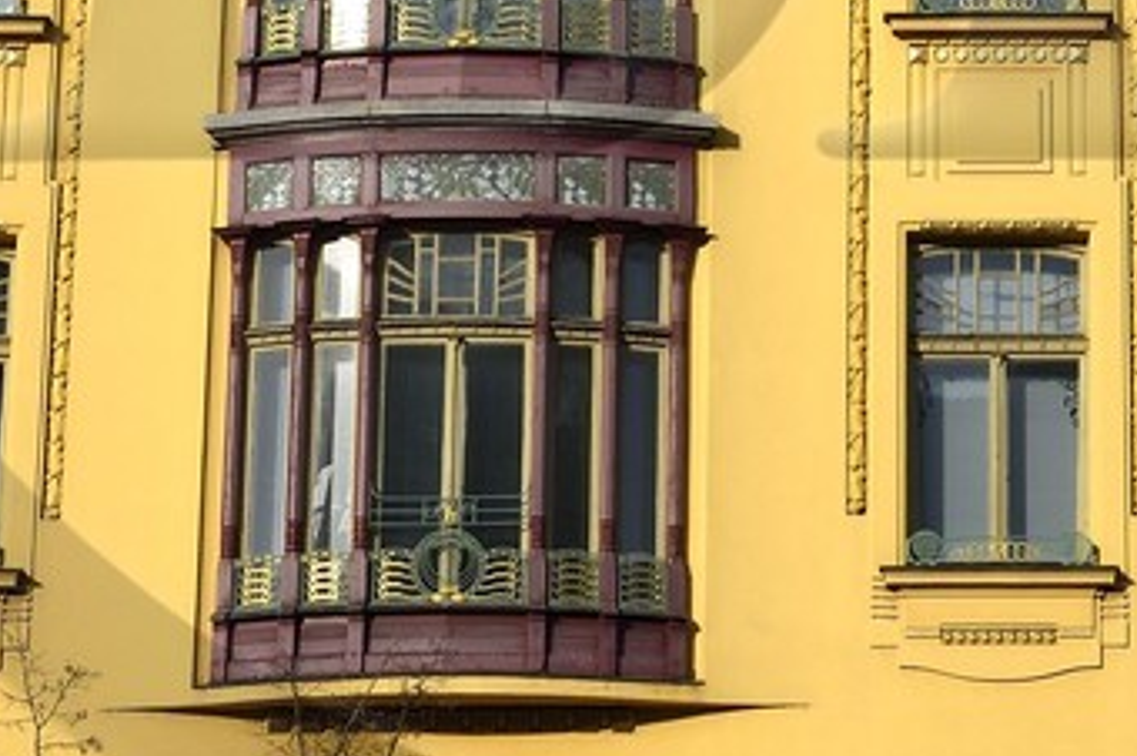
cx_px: 893
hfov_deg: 9.7
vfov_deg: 6.4
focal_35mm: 212
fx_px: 6689
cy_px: -385
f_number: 10
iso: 200
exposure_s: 1/320
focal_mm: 45
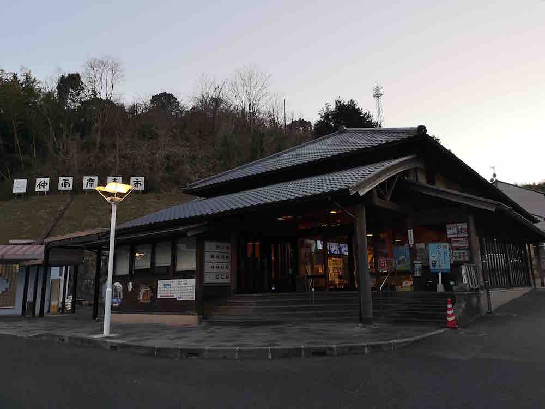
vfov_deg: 51.4
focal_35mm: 27
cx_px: 272
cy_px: 204
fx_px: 425
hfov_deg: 65.3
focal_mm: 3.95
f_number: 1.8
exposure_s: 1/100
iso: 64
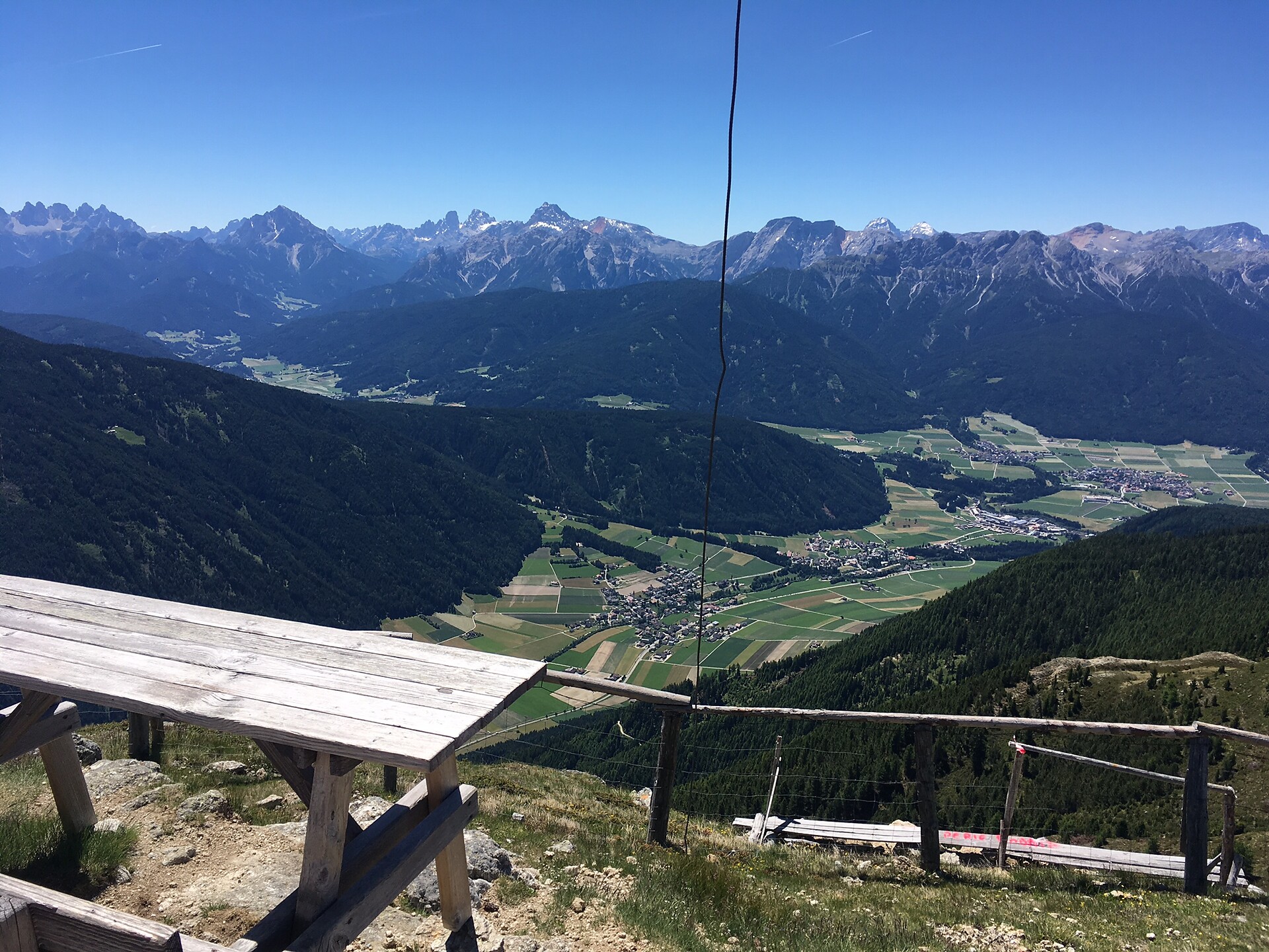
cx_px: 634
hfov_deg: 61.7
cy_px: 476
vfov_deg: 48.2
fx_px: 1063
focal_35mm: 29
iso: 25
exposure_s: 1/1923
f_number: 2.2
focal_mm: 4.15
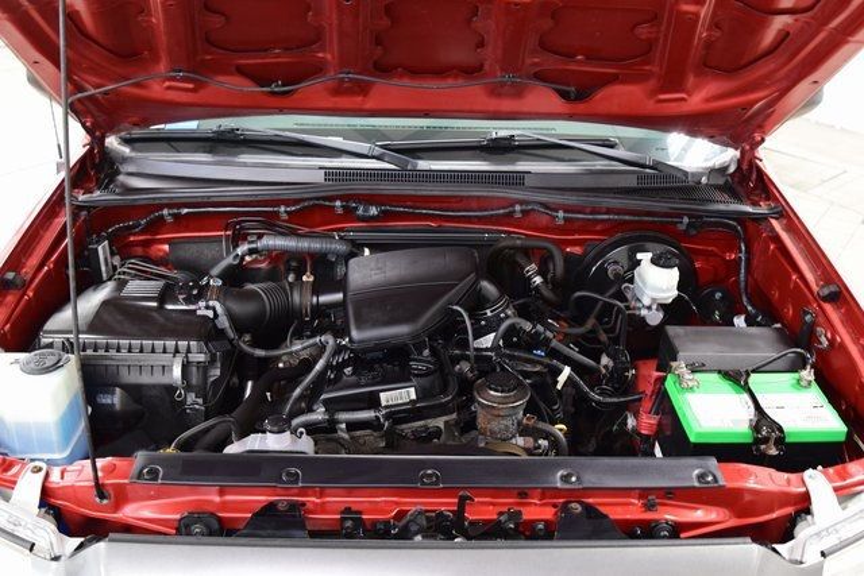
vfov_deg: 36.9
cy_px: 288
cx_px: 432
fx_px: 864
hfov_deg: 53.1
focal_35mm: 36
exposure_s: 1/15
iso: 1600
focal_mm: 24
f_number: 5
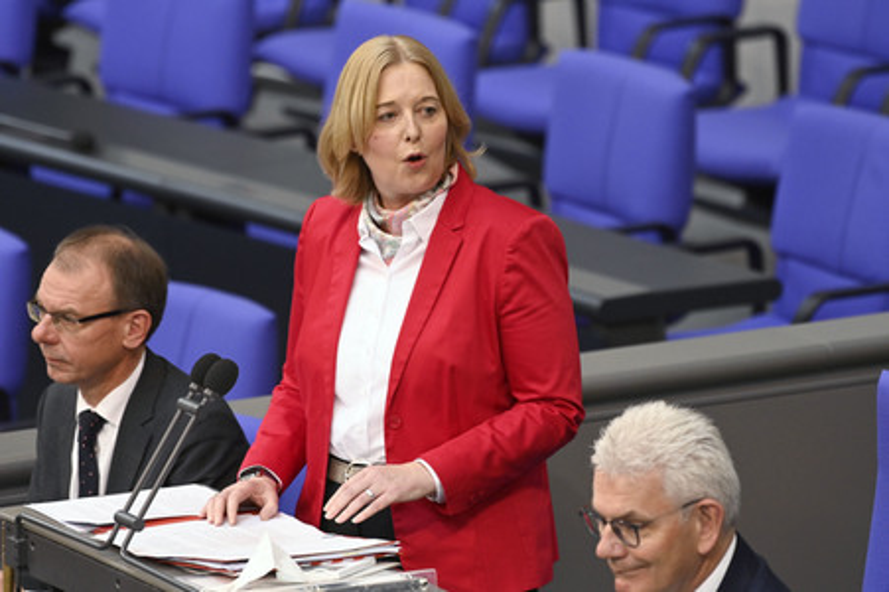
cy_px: 296
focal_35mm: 380
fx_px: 9377
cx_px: 444
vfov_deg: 3.6
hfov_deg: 5.4
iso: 6400
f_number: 5.6
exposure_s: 1/250
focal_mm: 380
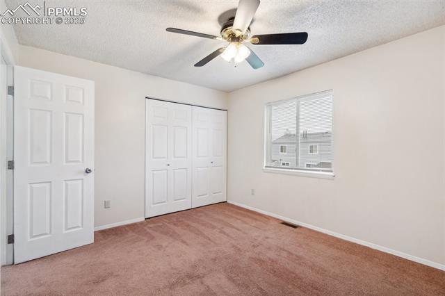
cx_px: 222
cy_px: 148
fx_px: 198
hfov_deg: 96.8
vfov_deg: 73.7
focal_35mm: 16
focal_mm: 16
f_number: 6.3
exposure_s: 1/3.33
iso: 100
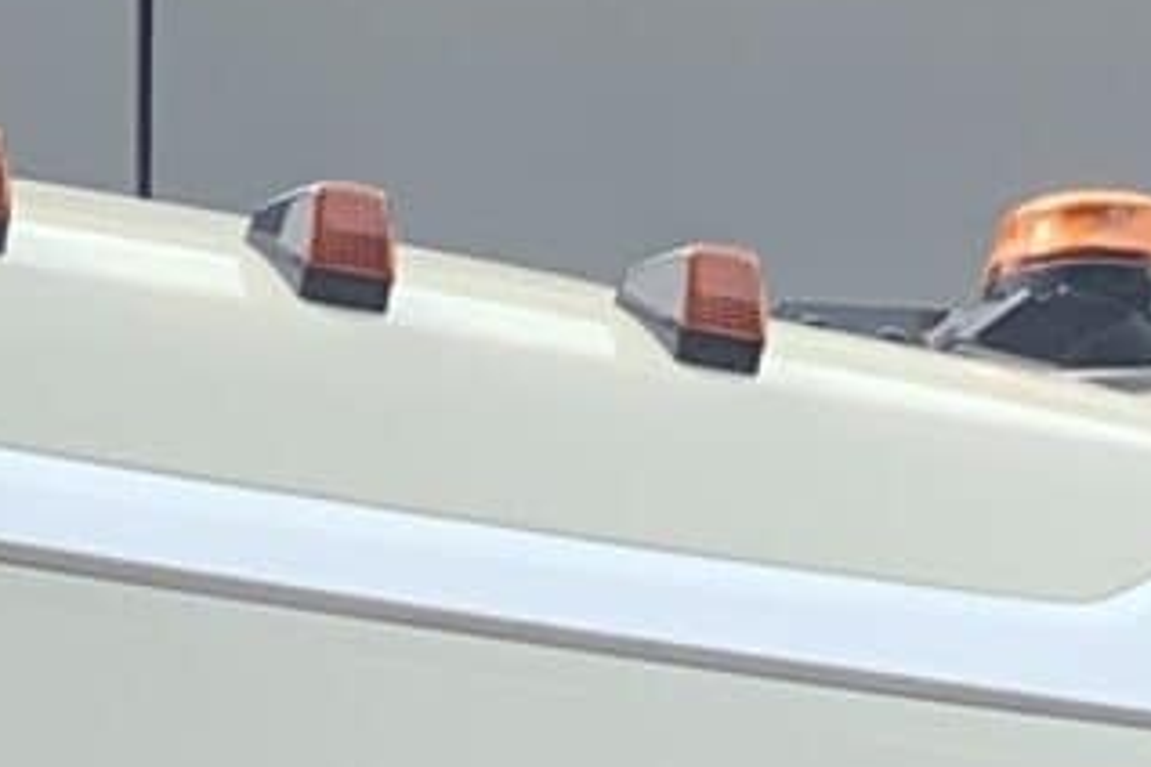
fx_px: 13907
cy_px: 3017
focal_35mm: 435
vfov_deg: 3.1
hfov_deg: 4.7
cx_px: -1238
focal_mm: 6
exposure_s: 1/240
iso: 16
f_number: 2.4
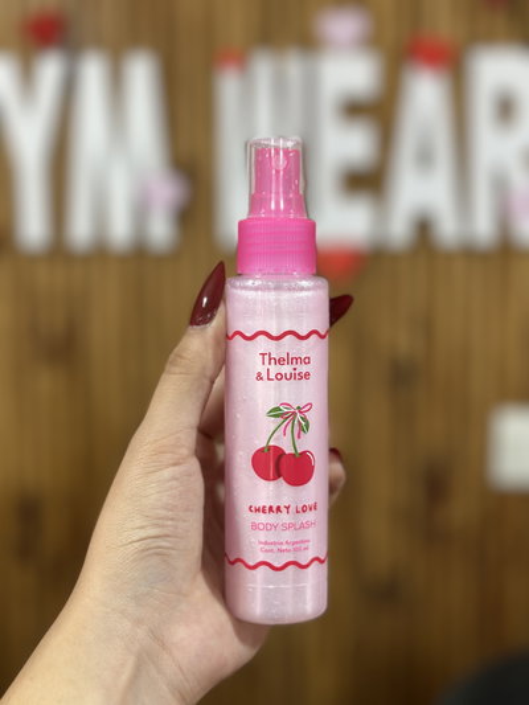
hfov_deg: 30.3
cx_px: 264
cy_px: 352
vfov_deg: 39.6
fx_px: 978
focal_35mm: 48
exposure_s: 1/50
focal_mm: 6.86
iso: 125
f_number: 1.78
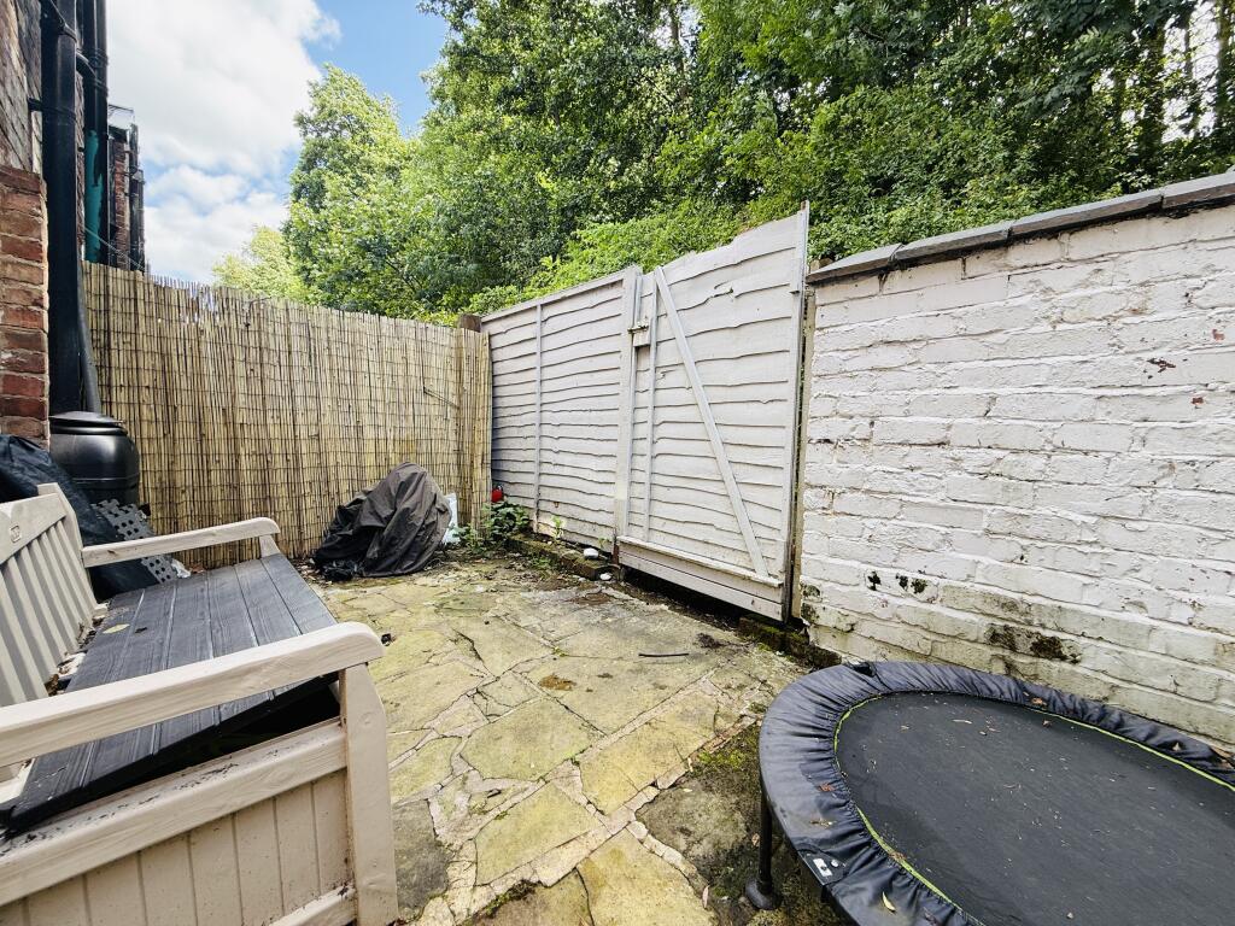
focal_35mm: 14
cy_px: 463
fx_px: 499
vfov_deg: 85.7
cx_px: 618
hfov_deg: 102.1
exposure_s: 1/178
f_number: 2.2
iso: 50
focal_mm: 2.22
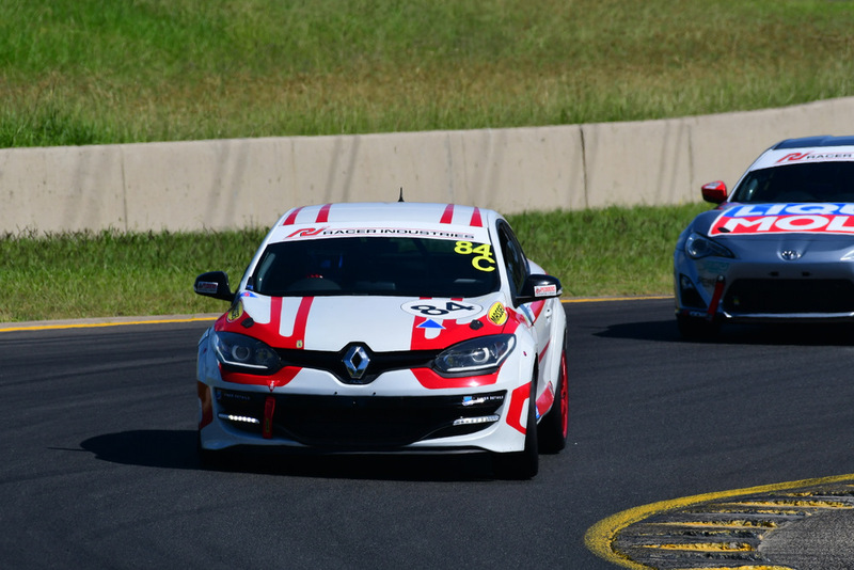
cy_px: 285
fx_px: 17797
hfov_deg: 2.7
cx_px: 427
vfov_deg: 1.8
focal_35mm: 750
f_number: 11
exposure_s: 1/640
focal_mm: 500
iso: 250
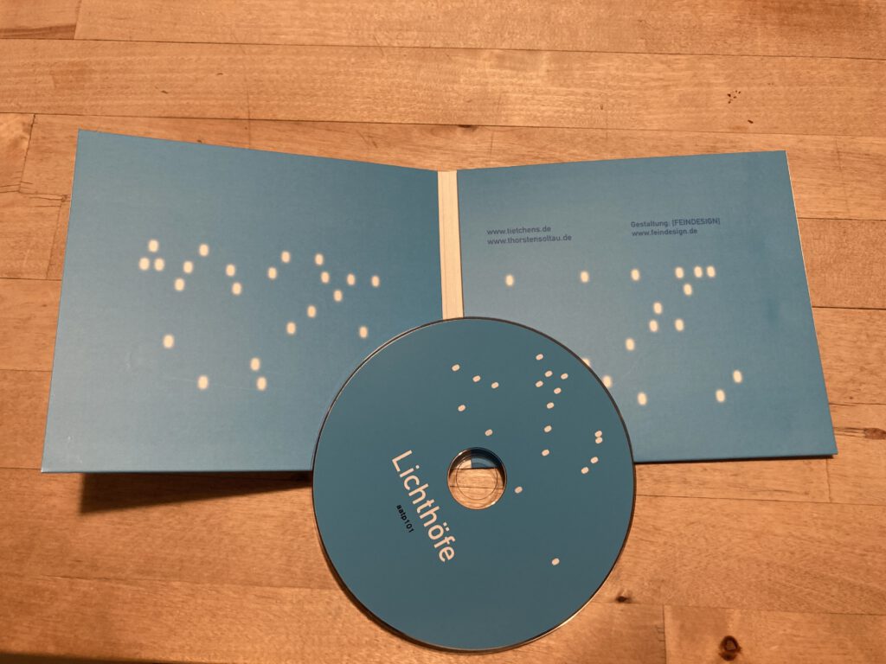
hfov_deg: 63.4
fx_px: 717
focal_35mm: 28
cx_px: 443
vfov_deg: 49.7
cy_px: 332
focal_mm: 3.99
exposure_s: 1/50
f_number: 1.8
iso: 100
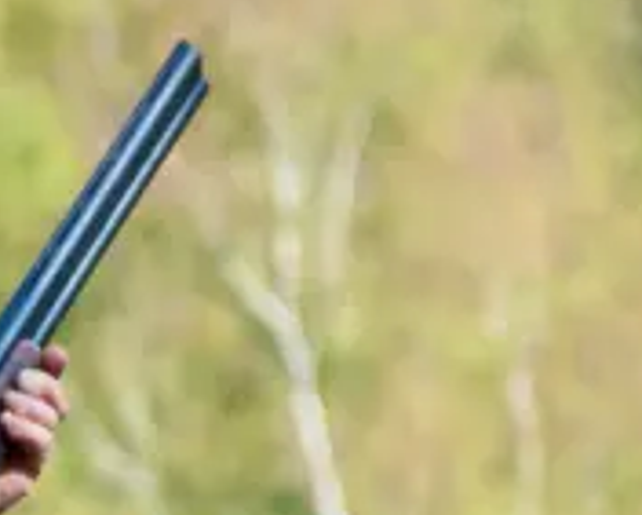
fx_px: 15304
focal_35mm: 805
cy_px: 774
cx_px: -368
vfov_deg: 1.9
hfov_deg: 2.4
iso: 100
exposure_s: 1/125
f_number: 5.6
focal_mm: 140
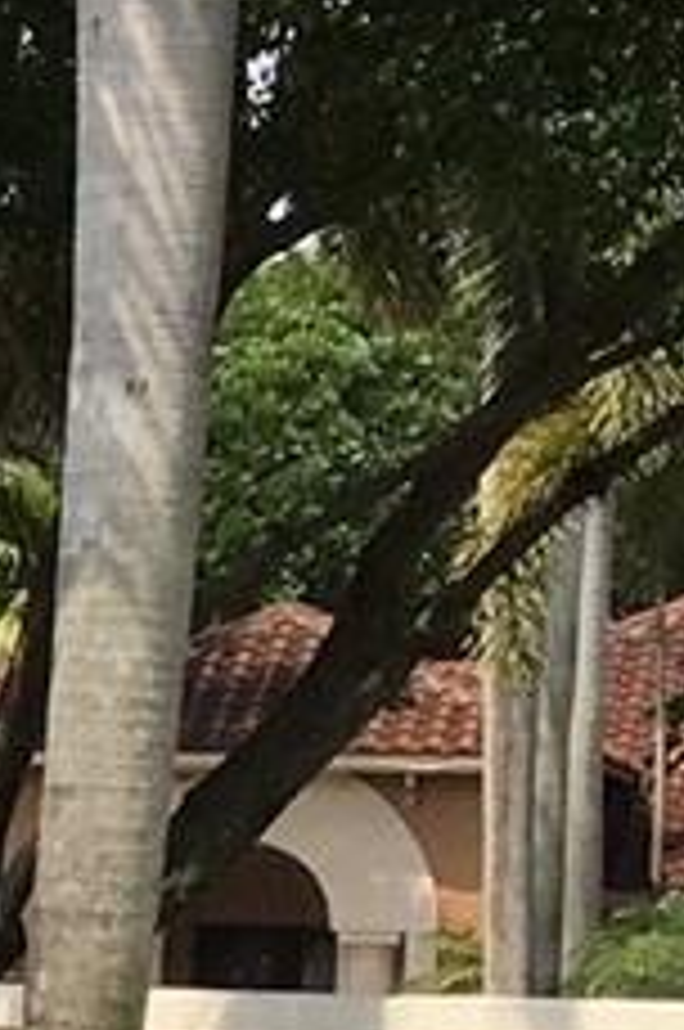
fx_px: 6031
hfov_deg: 5.5
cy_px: 1201
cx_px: -2259
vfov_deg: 9.6
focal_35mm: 211
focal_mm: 4.15
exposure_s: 1/1241
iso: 25
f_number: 2.2
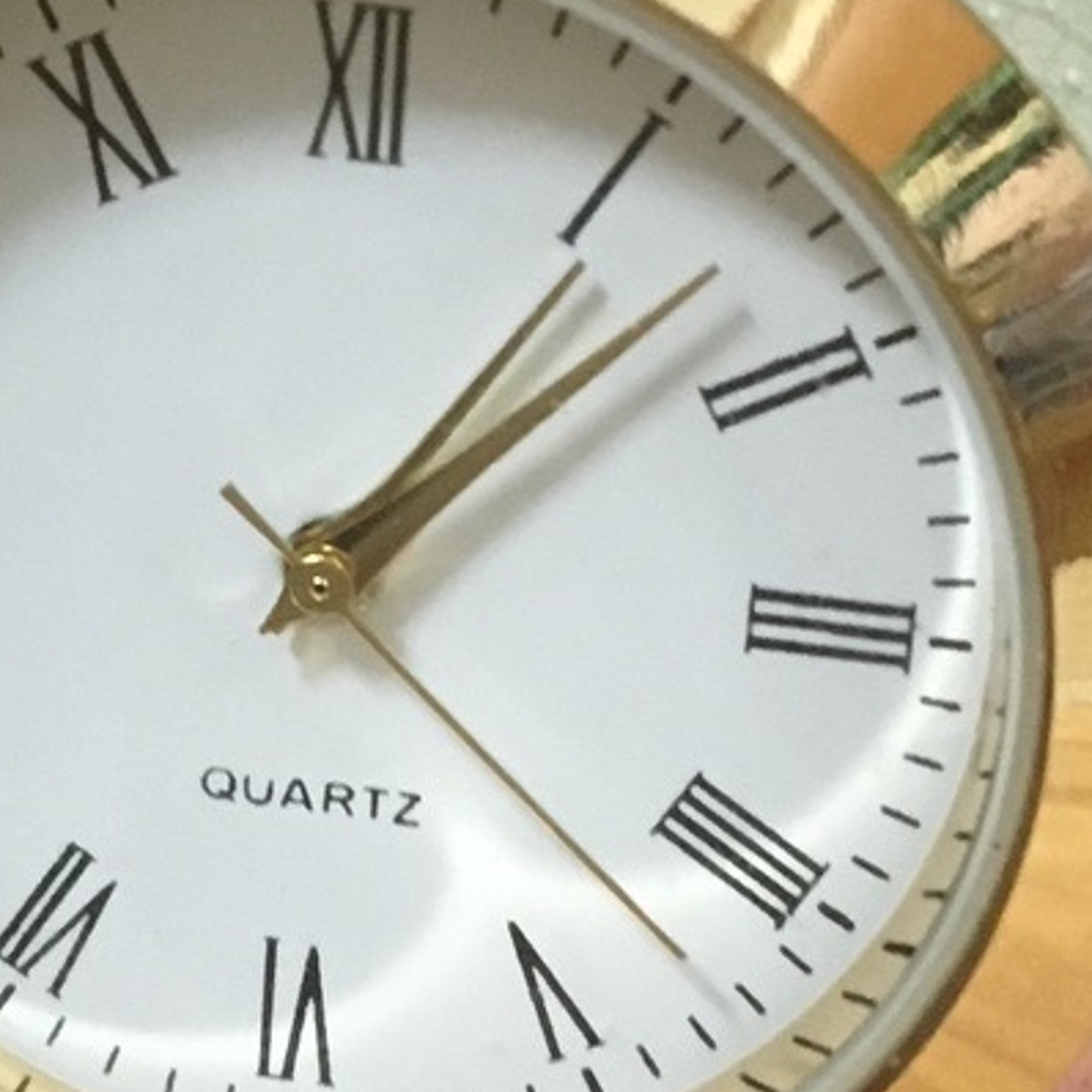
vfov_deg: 13.3
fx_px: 4640
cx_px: 365
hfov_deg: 13.4
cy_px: 140
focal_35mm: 130
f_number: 2.2
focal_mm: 4.15
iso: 200
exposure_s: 1/24
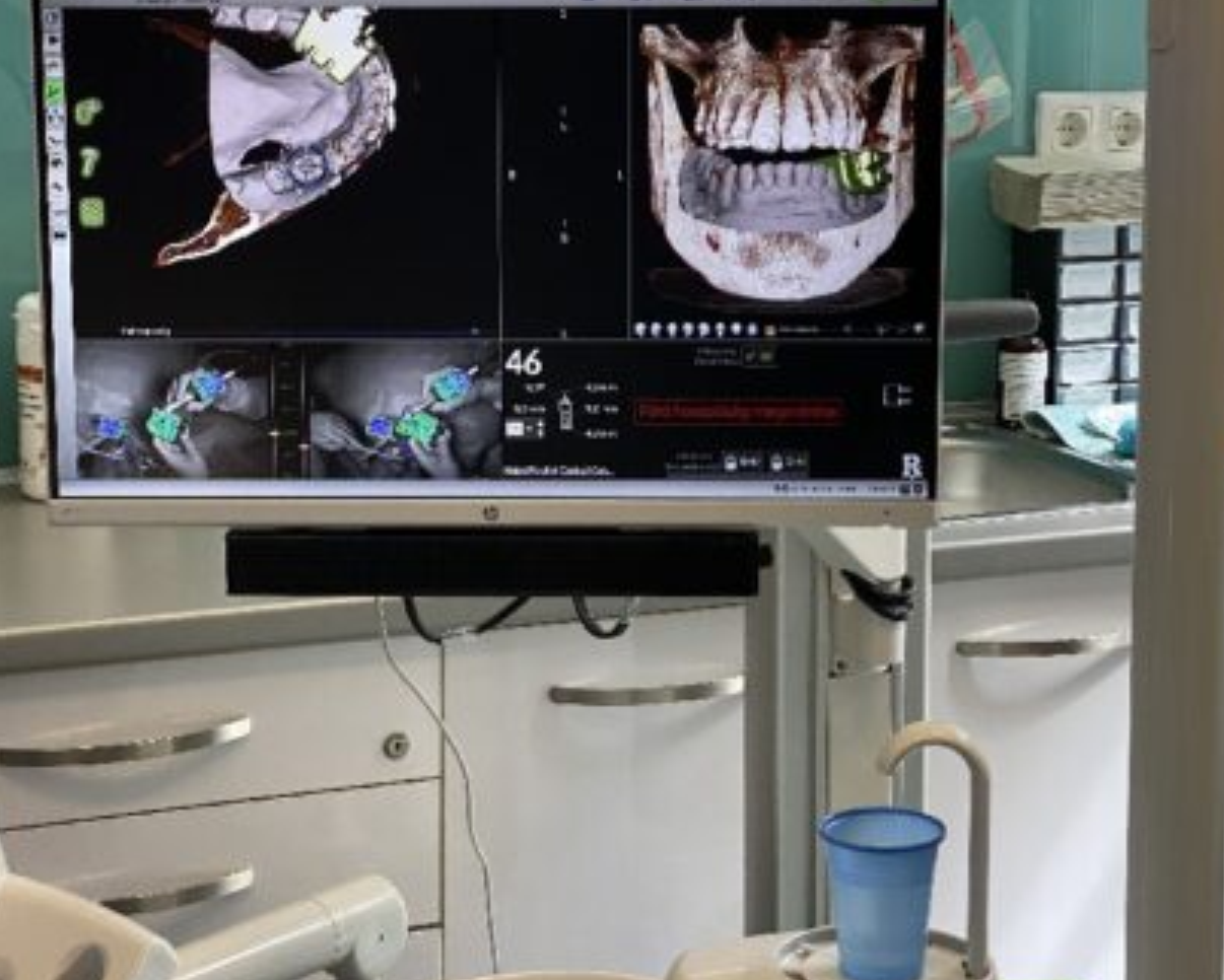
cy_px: 377
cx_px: 582
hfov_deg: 23.3
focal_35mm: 82
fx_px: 2972
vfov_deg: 18.7
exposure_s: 1/100
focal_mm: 6
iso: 40
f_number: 2
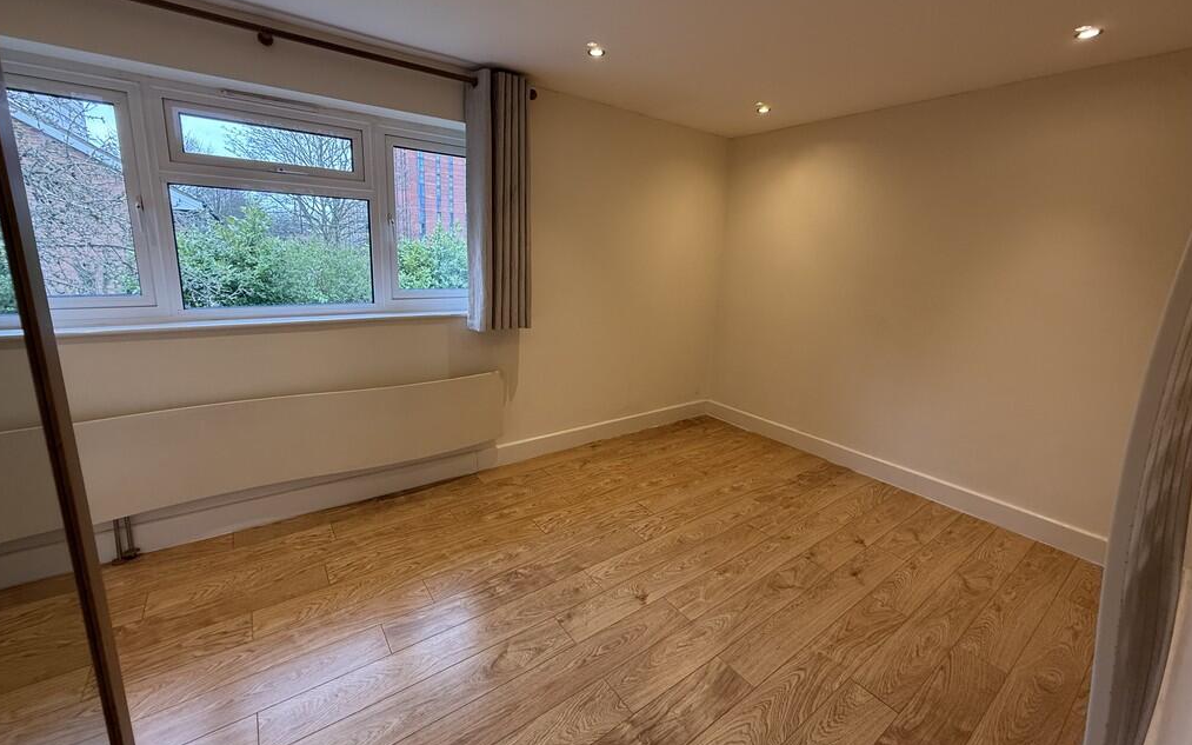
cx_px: 592
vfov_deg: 74.7
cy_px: 345
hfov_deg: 101.5
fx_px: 487
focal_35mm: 15
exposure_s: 1/100
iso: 125
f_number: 2.2
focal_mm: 2.22
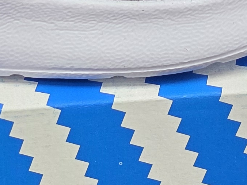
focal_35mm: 136
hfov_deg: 14.3
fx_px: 970
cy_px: -14
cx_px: -7
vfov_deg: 10.8
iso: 160
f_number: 1.7
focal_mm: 6.3
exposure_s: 1/100
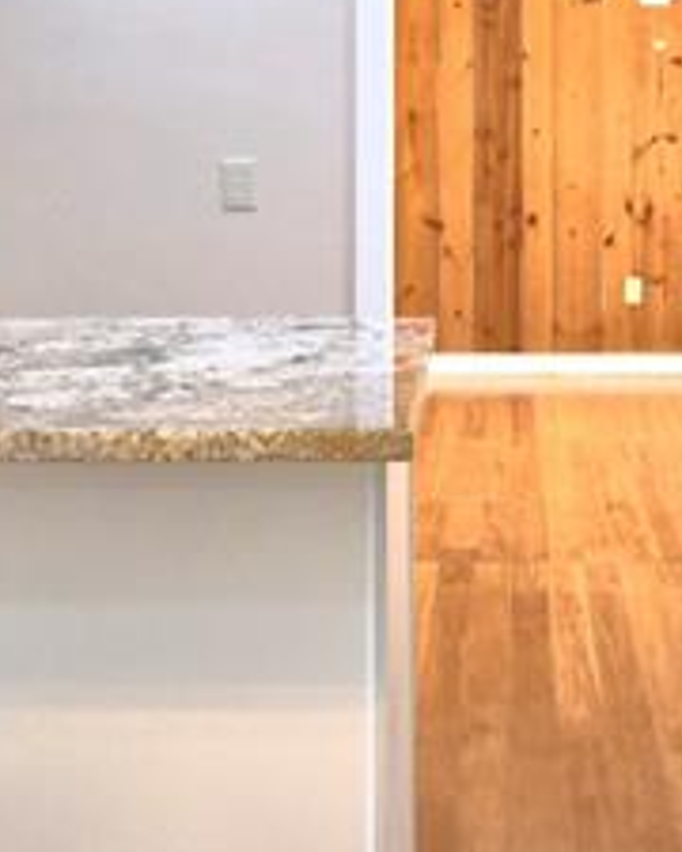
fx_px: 1615
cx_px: 500
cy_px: 87
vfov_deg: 28.4
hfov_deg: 23.6
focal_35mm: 64
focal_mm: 10
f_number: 4.5
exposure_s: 1/80
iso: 400
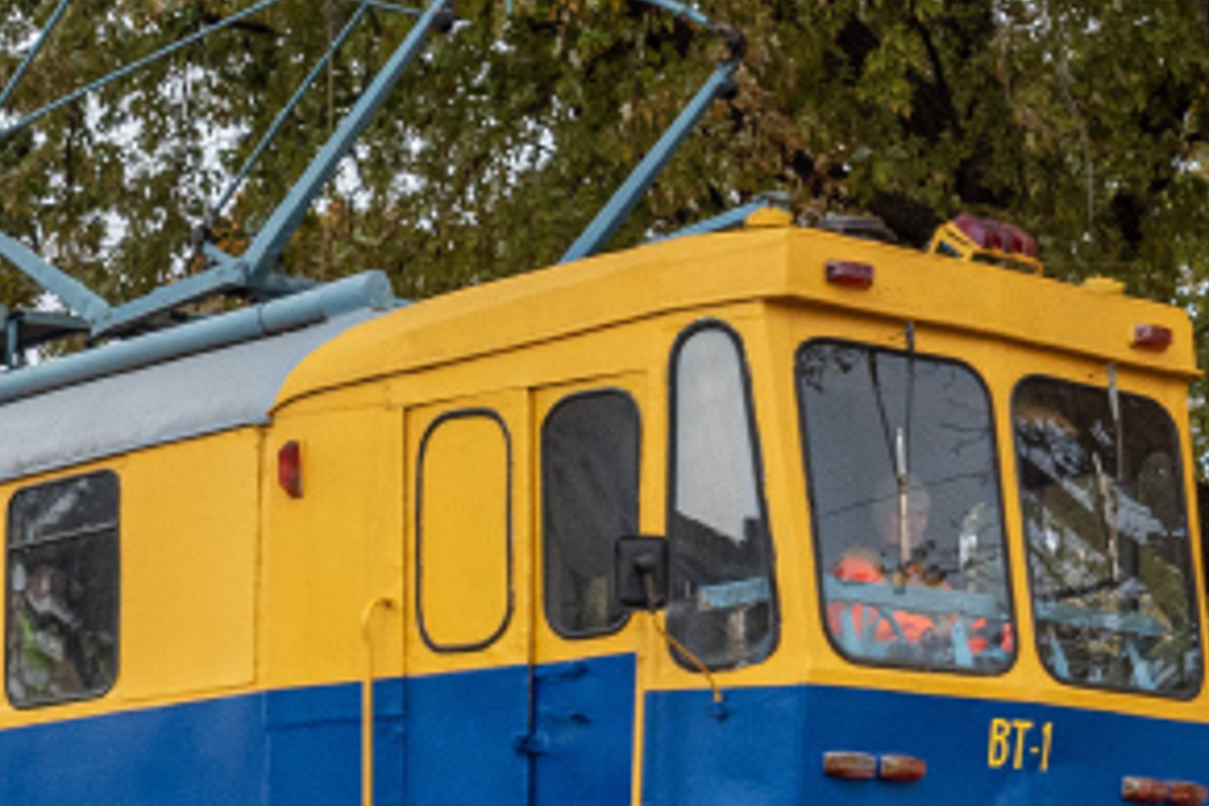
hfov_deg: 15.3
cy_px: 918
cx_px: 507
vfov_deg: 10.1
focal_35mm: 134
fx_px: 4500
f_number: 6.3
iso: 500
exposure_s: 1/200
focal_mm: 30
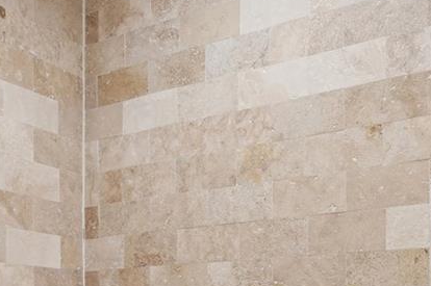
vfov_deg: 24.1
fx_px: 622
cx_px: 222
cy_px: 322
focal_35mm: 52
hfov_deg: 38.2
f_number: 8
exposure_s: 1/3.33
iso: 200
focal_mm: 21
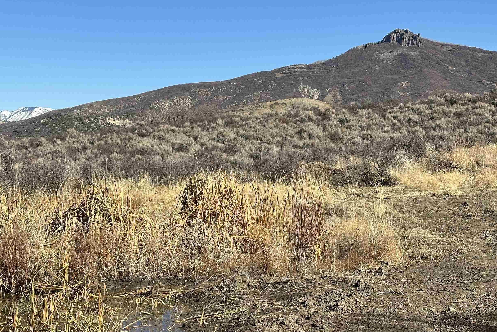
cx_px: 240
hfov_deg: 31.9
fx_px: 870
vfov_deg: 21.5
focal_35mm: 63
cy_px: 197
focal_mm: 6.86
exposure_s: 1/4184
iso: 64
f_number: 1.78
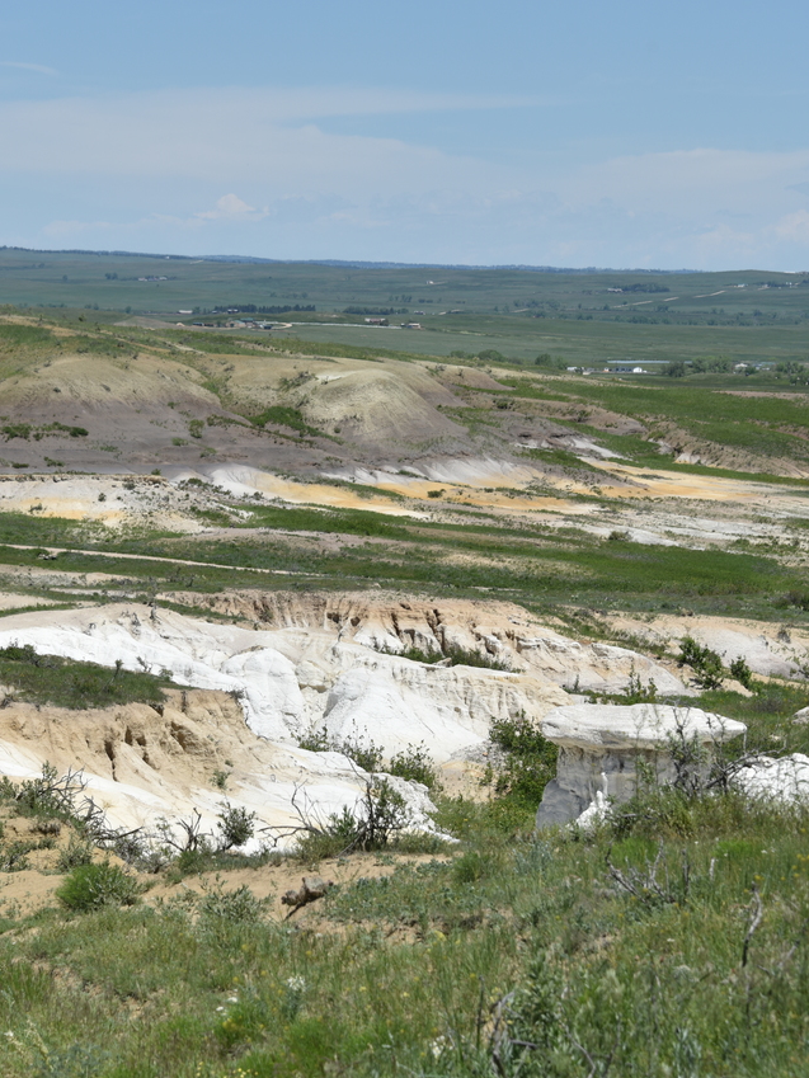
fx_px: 4517
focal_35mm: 145
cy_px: 541
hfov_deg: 10.2
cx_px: 414
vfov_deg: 13.6
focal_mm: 100
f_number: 9
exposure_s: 1/320
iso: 100
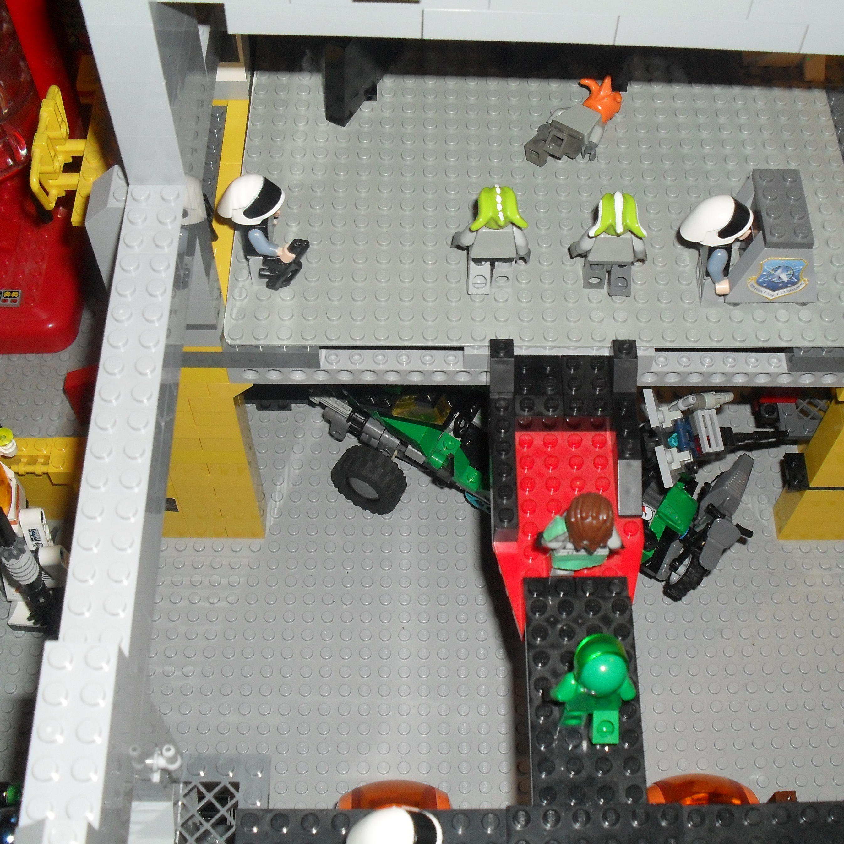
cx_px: 527
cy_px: 427
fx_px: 1159
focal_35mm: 42
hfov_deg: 39.8
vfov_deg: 40.0
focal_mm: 6.3
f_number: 3.2
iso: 200
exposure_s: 1/45
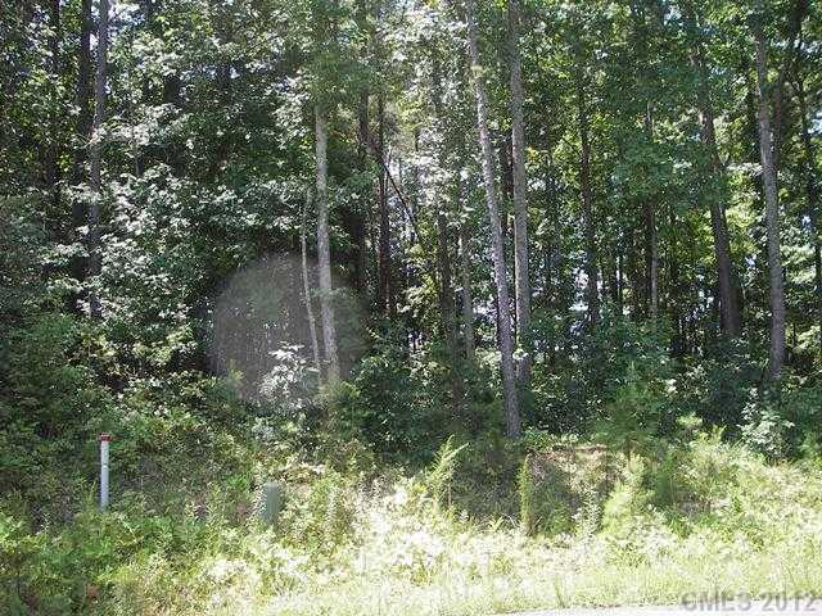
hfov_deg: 49.0
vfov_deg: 37.7
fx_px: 902
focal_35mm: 38
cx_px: 411
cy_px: 308
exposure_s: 1/100
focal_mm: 6.3
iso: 50
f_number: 3.3
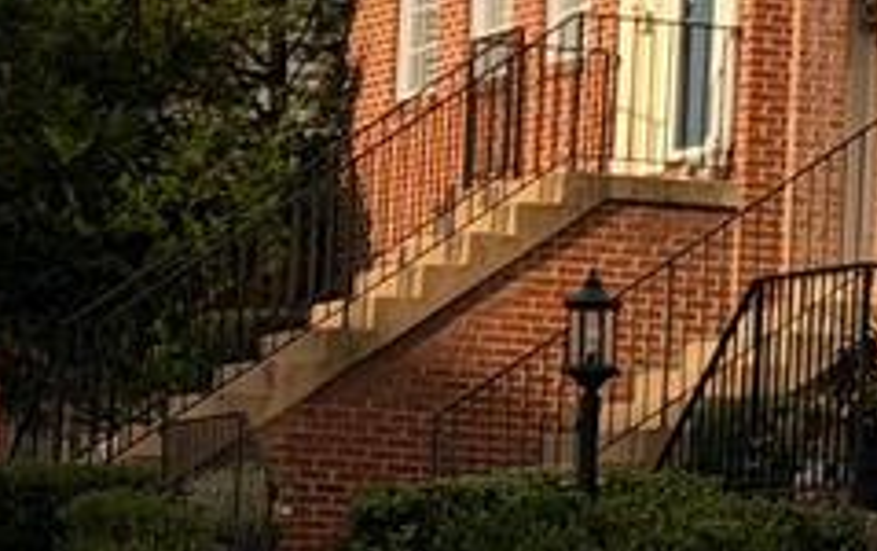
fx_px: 7322
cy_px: -430
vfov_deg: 4.3
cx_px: 895
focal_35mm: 306
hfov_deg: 6.8
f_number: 1.78
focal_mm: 6.76
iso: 64
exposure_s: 1/5208
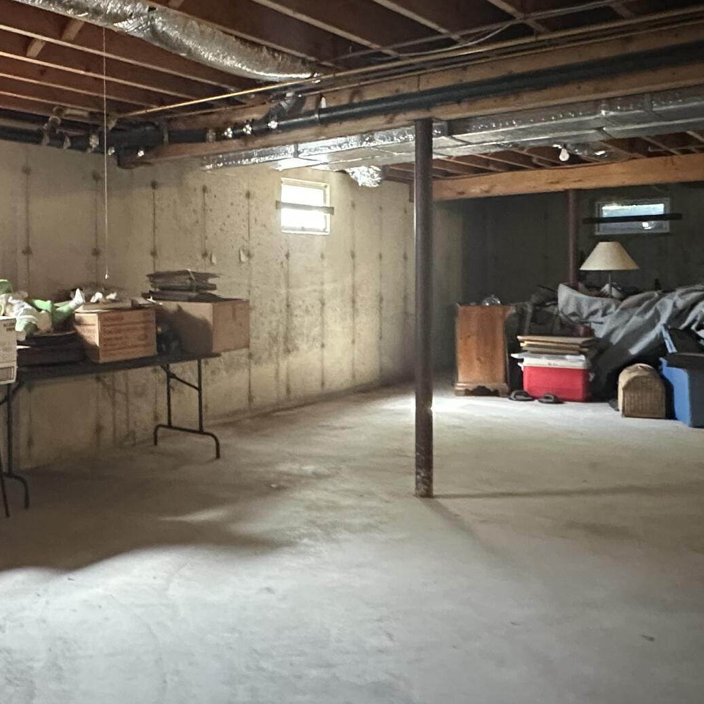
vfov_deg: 45.9
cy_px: 296
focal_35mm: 36
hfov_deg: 43.1
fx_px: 828
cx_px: 105
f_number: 2.2
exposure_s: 1/40
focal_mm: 2.22
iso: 1000
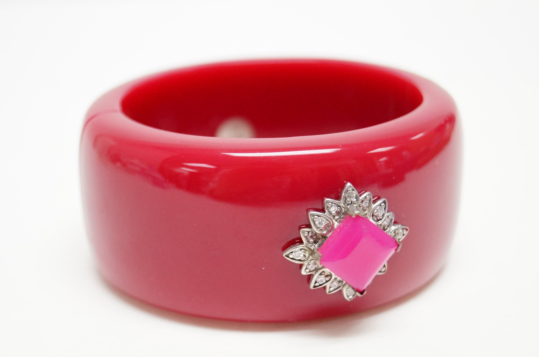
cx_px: 270
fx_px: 1121
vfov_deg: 18.1
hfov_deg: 27.0
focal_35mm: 75
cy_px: 178
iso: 2000
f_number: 5.6
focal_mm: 50
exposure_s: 1/80
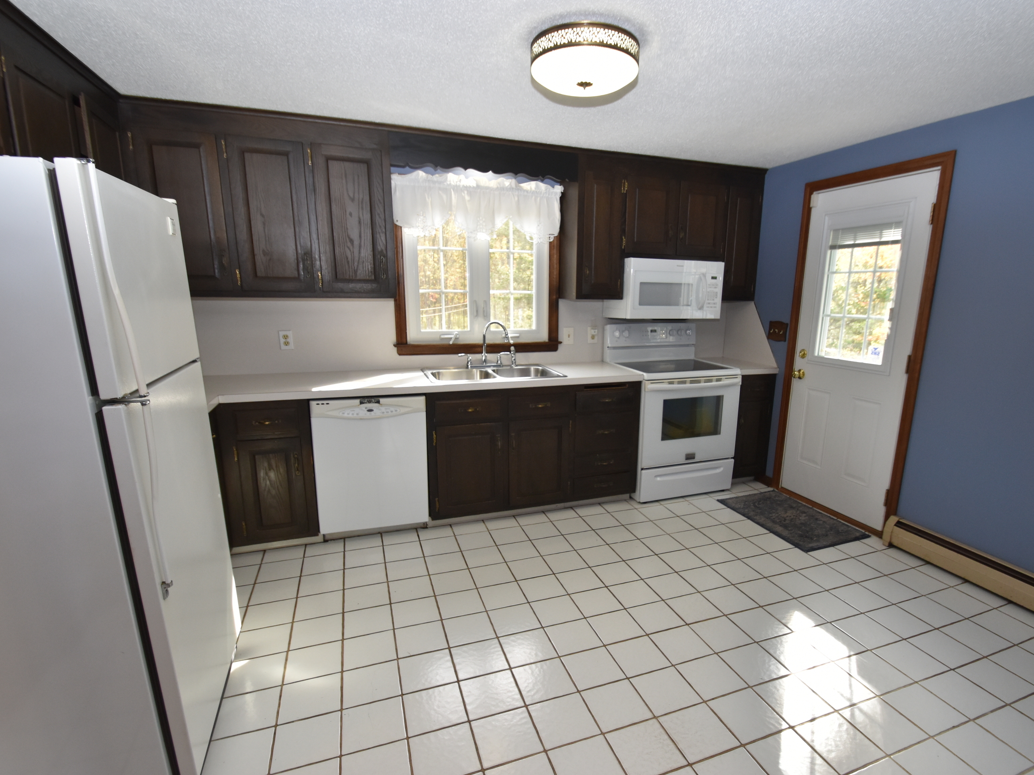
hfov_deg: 90.7
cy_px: 396
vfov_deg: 74.7
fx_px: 508
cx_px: 573
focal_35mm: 17
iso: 720
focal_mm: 10
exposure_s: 1/125
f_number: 5.6
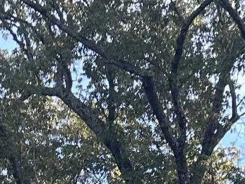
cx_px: -63
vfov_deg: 7.1
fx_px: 1352
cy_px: 504
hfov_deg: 10.2
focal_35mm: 191
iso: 50
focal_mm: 5.7
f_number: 1.5
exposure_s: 1/354
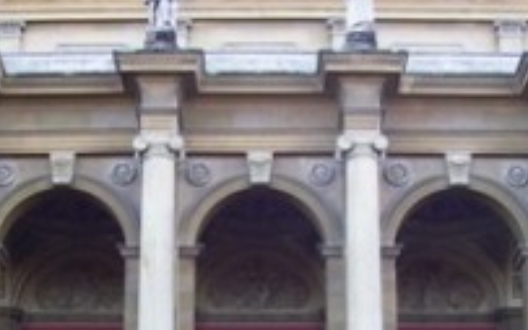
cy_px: 417
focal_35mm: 100
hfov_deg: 20.8
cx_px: 218
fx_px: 1439
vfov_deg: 12.7
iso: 80
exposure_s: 1/80
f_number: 2.7
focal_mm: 6
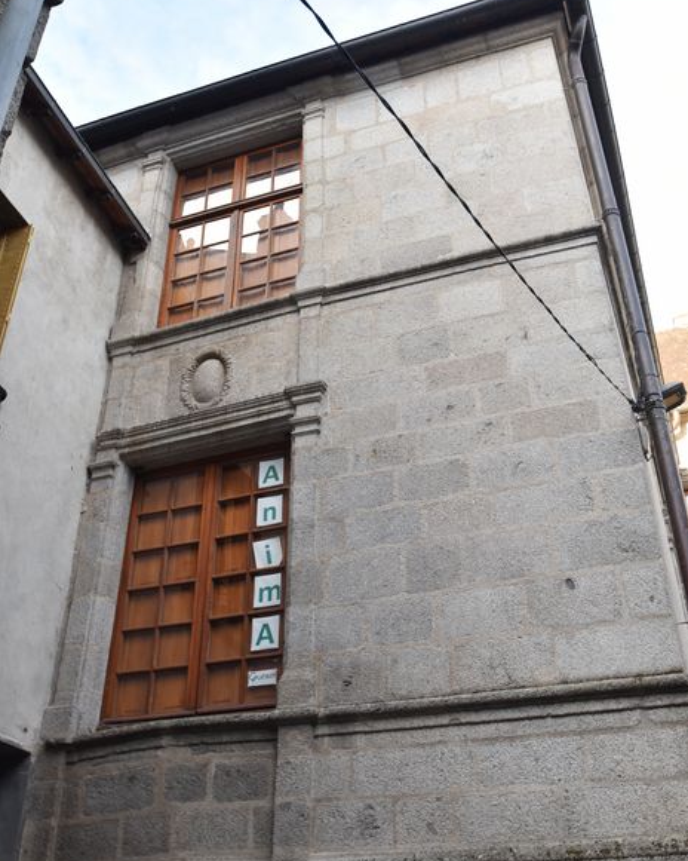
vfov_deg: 52.8
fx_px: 865
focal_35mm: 34
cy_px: 426
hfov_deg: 43.4
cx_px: 345
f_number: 6.3
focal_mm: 20
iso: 400
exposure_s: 1/160
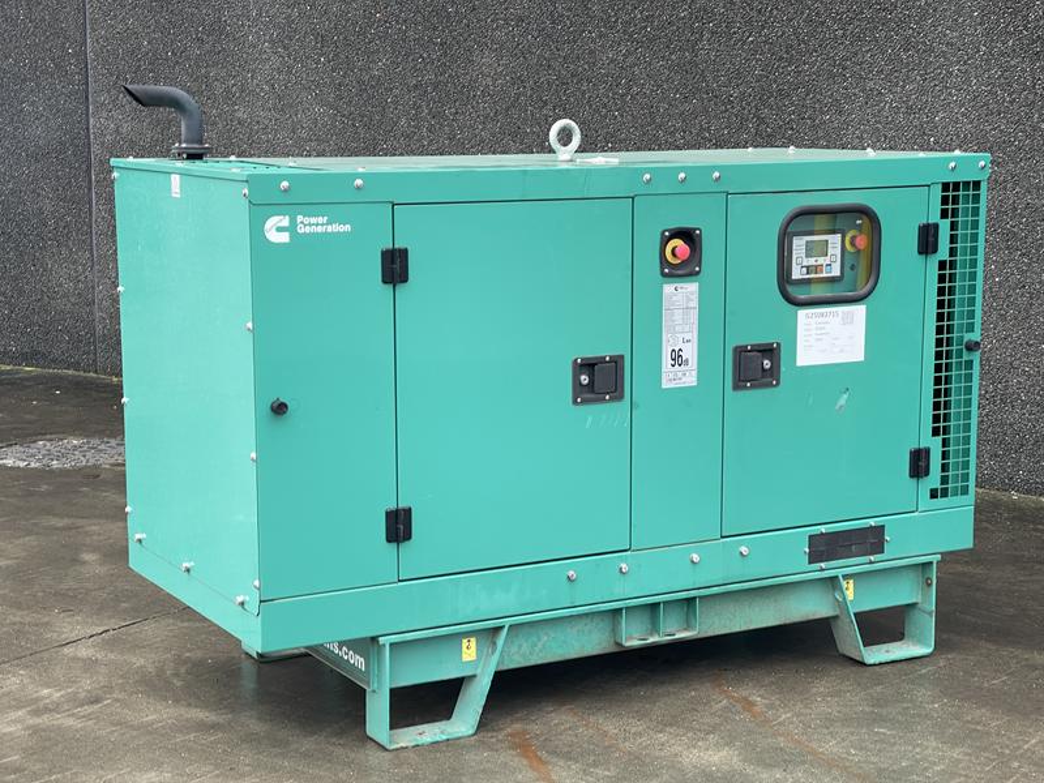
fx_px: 1930
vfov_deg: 22.9
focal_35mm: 64
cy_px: 392
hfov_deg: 30.3
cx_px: 522
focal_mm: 7.5
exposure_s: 1/99
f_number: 2.2
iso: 40
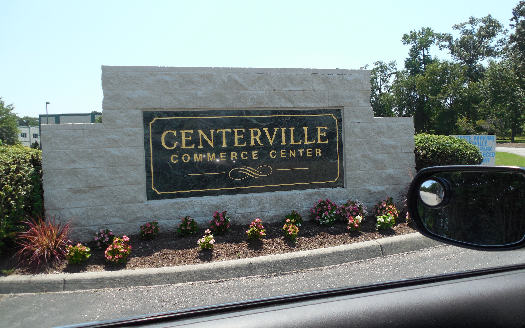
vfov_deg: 46.0
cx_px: 259
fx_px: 386
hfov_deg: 68.4
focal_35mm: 27
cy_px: 147
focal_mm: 4.5
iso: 125
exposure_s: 1/1000
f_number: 3.3
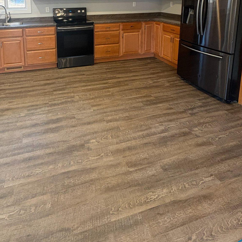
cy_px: 24
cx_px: 84
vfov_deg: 54.8
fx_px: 198
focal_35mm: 25
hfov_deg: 61.7
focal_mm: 2.22
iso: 500
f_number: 2.2
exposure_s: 1/60
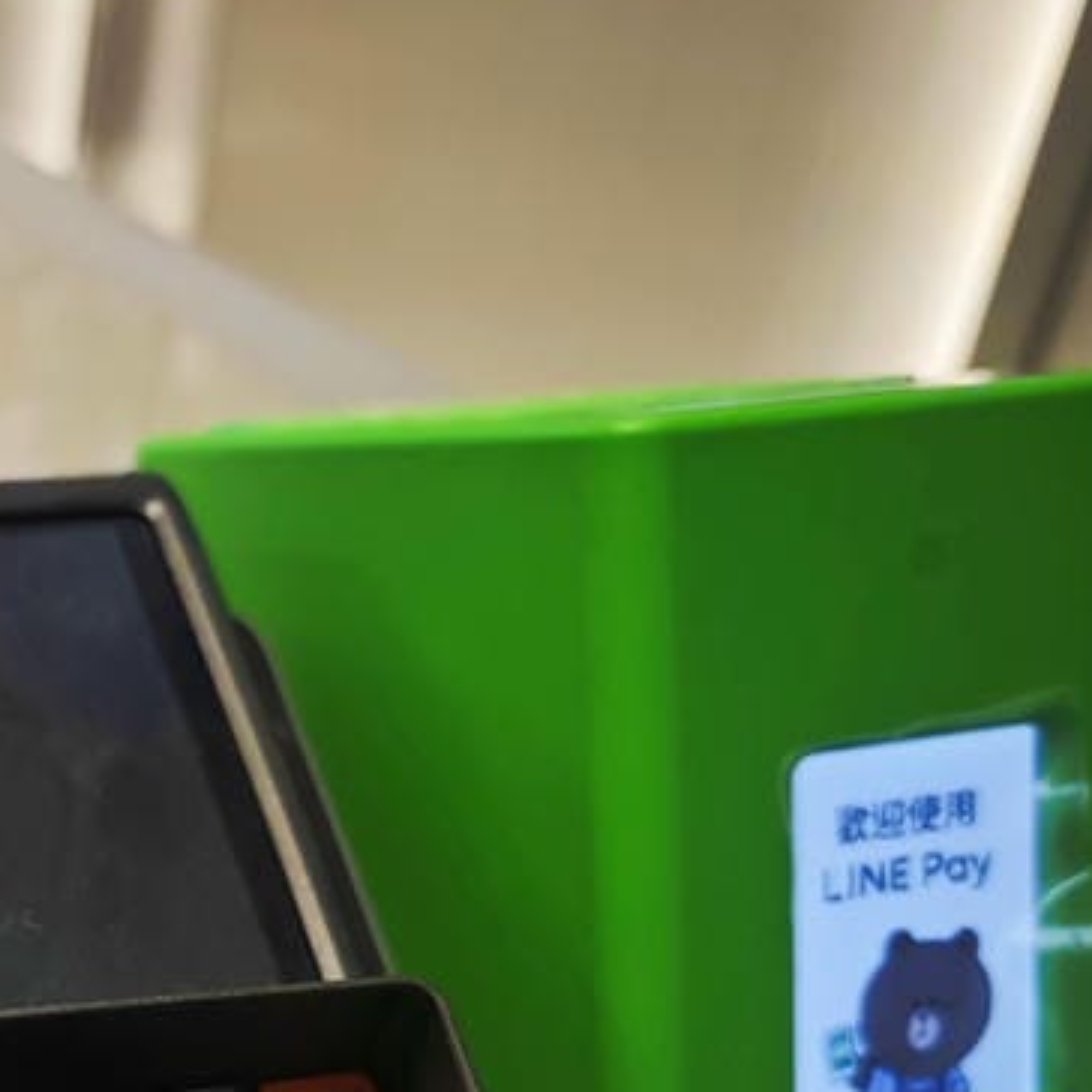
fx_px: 2391
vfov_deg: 25.1
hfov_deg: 23.4
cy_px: 930
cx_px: -246
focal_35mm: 67
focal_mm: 8.72
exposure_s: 1/420
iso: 1250
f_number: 2
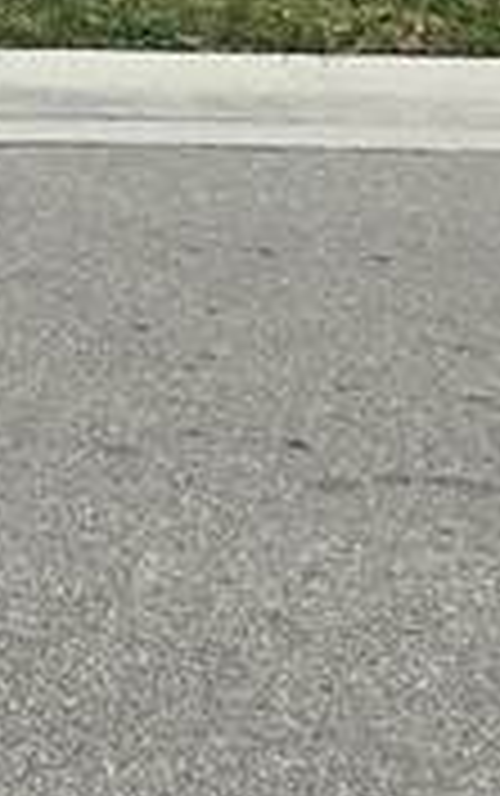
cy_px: -1228
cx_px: -1550
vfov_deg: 10.1
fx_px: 3828
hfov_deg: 6.1
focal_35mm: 176
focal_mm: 6.3
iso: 12
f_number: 1.7
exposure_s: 1/1055
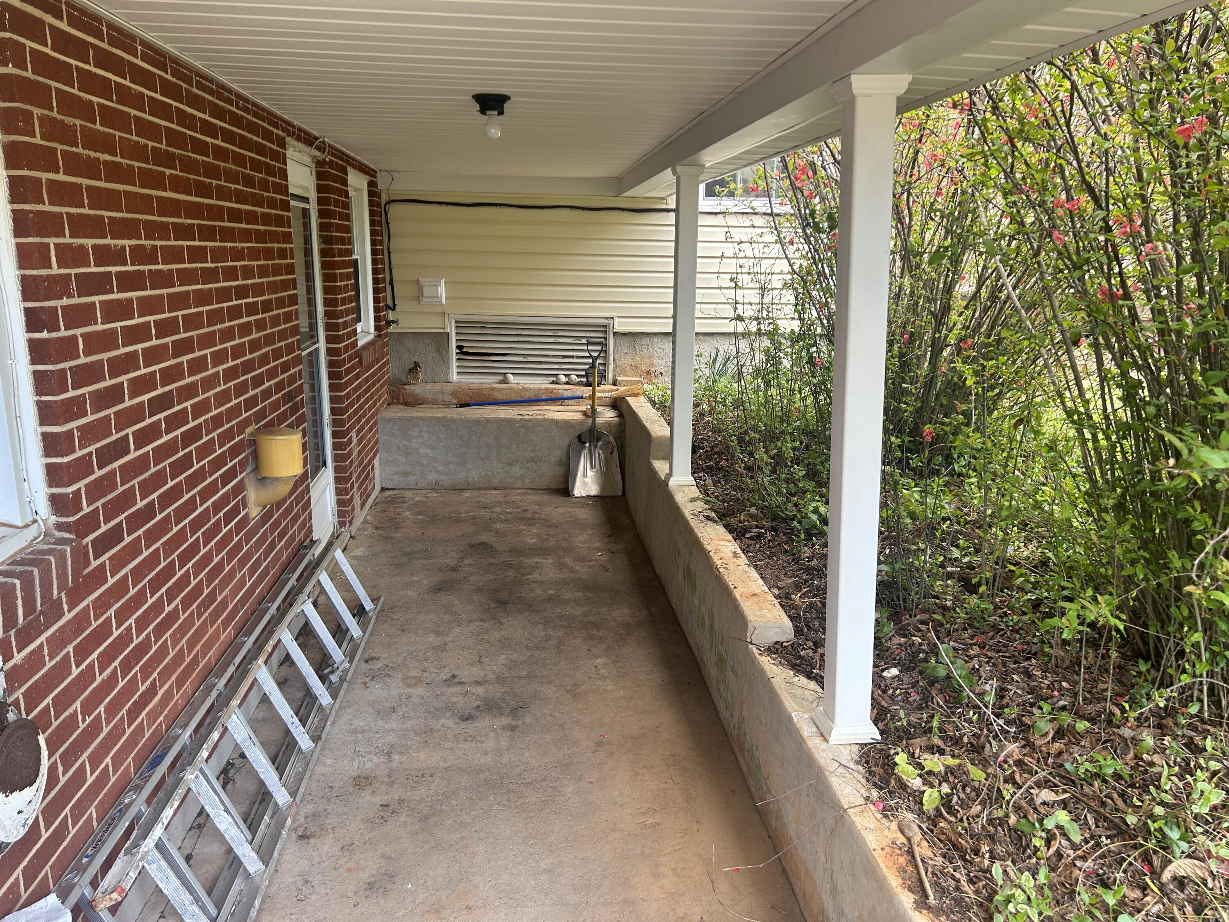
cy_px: 461
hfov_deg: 67.3
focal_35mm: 26
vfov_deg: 53.1
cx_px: 614
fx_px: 923
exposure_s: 1/121
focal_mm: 5.7
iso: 64
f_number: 1.5
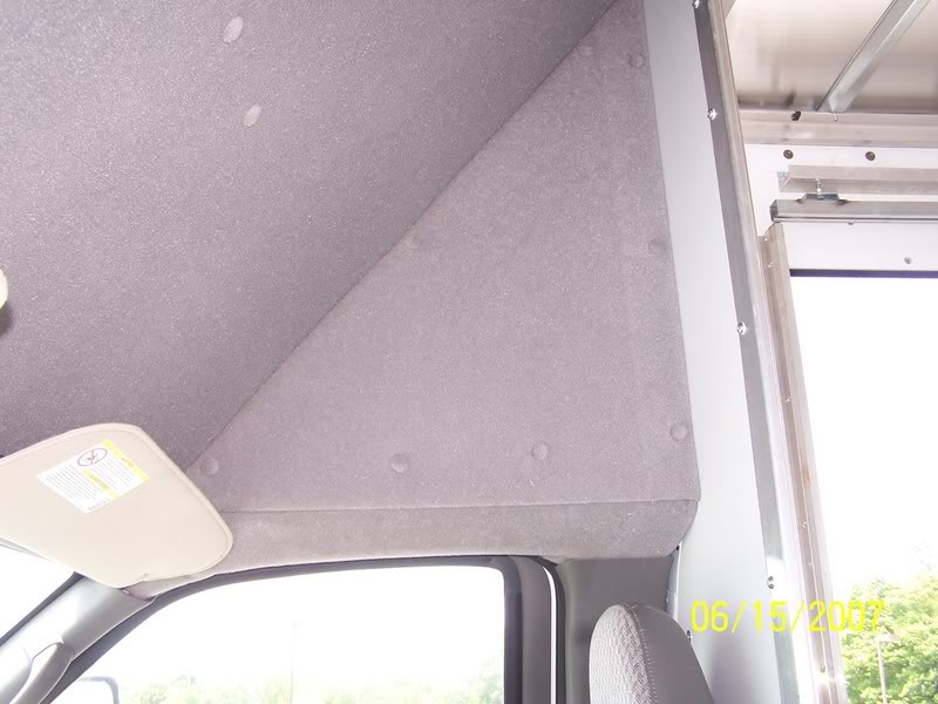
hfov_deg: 49.0
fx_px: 1030
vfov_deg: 37.7
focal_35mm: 38
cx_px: 469
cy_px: 352
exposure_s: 1/60
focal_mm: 6.3
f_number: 2.8
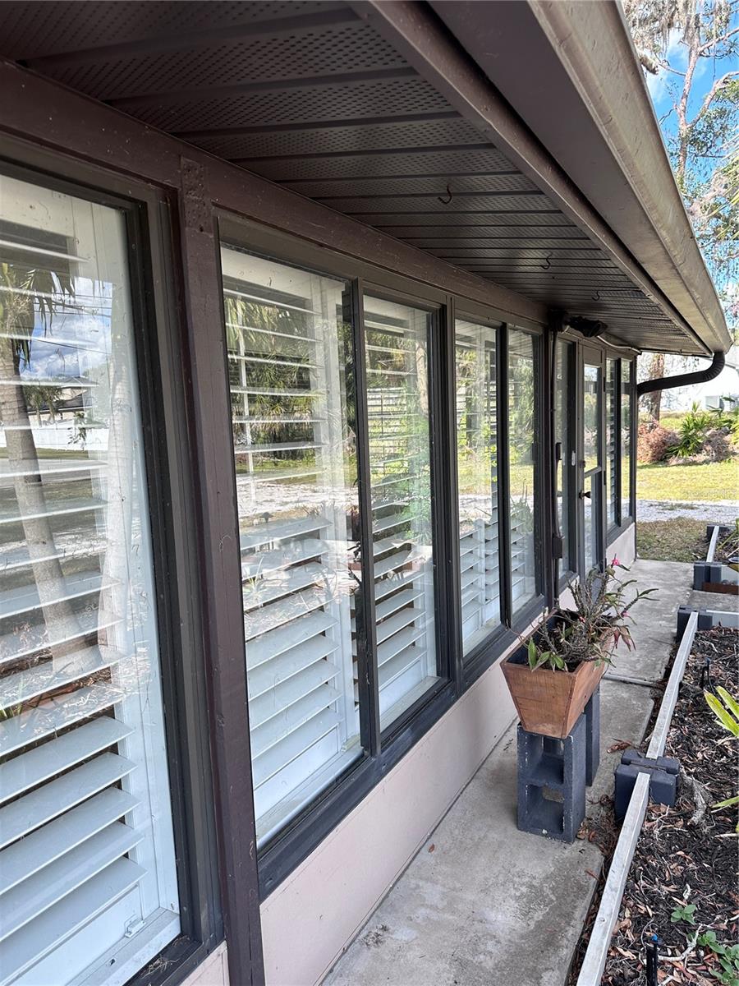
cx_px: 370
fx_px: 683
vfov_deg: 71.6
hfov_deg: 56.8
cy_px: 493
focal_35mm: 24
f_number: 1.78
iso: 80
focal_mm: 6.86
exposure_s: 1/654
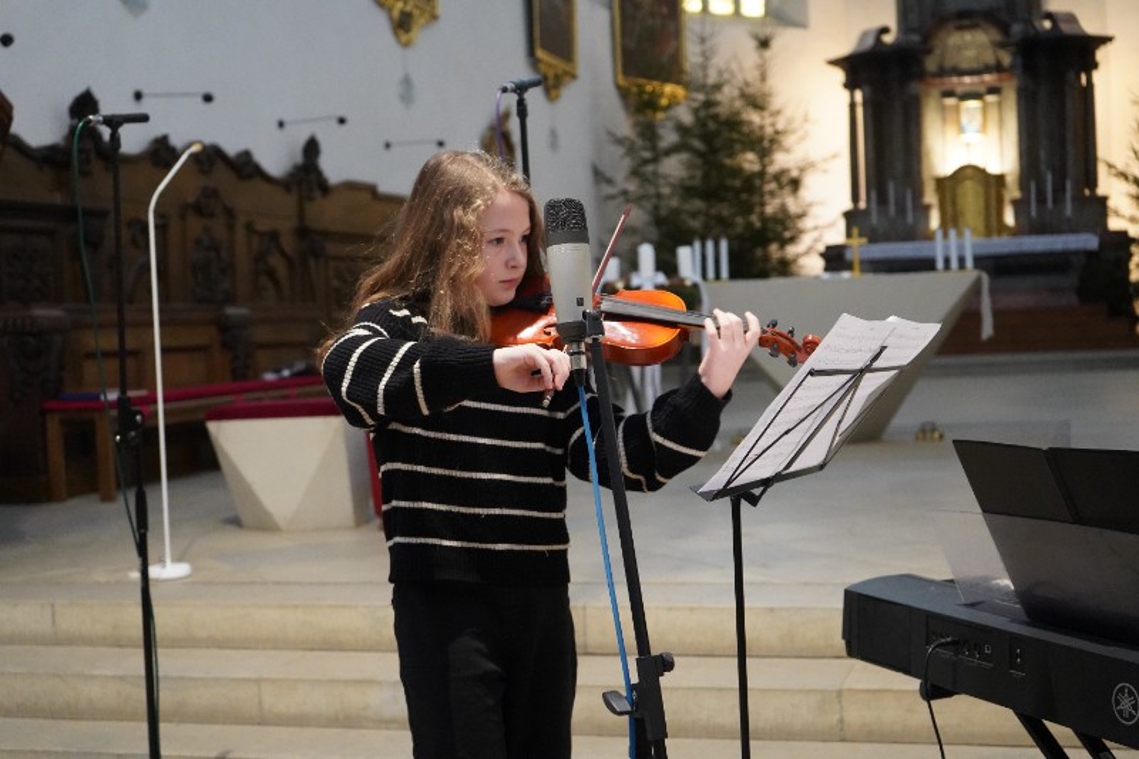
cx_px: 570
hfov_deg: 39.6
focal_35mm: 50
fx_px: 1582
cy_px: 380
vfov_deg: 27.0
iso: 10000
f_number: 4.5
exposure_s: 1/100
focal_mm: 50
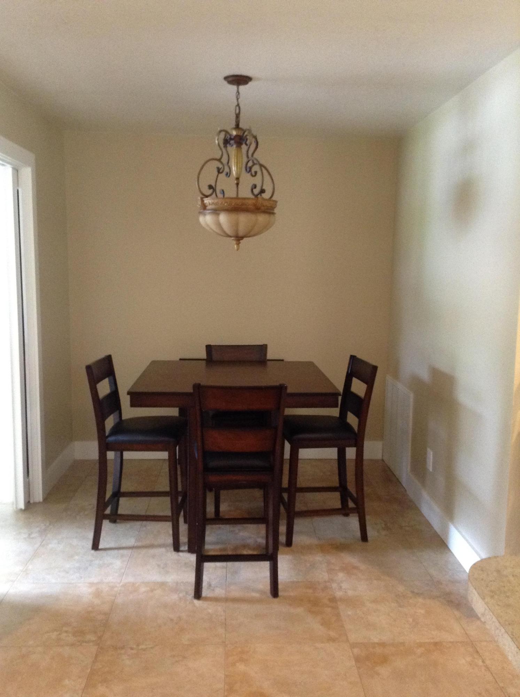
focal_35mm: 33
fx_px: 663
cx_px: 260
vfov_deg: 55.4
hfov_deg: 42.8
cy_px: 348
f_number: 2.4
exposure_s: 1/15
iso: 250
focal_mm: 3.3
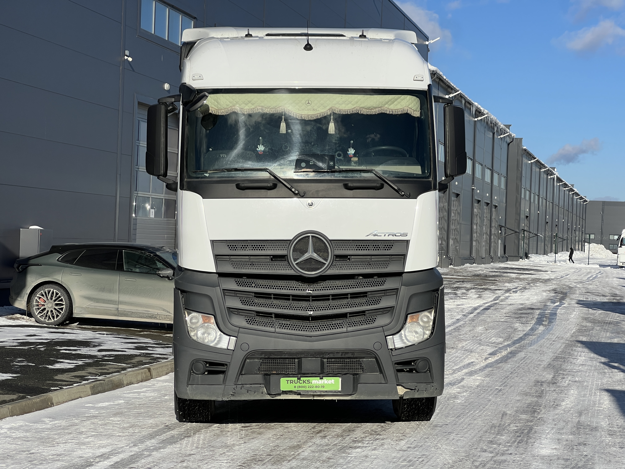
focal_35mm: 77
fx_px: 1390
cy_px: 234
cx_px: 312
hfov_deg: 25.3
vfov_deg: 19.1
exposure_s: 1/1410
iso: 32
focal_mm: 9
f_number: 2.8
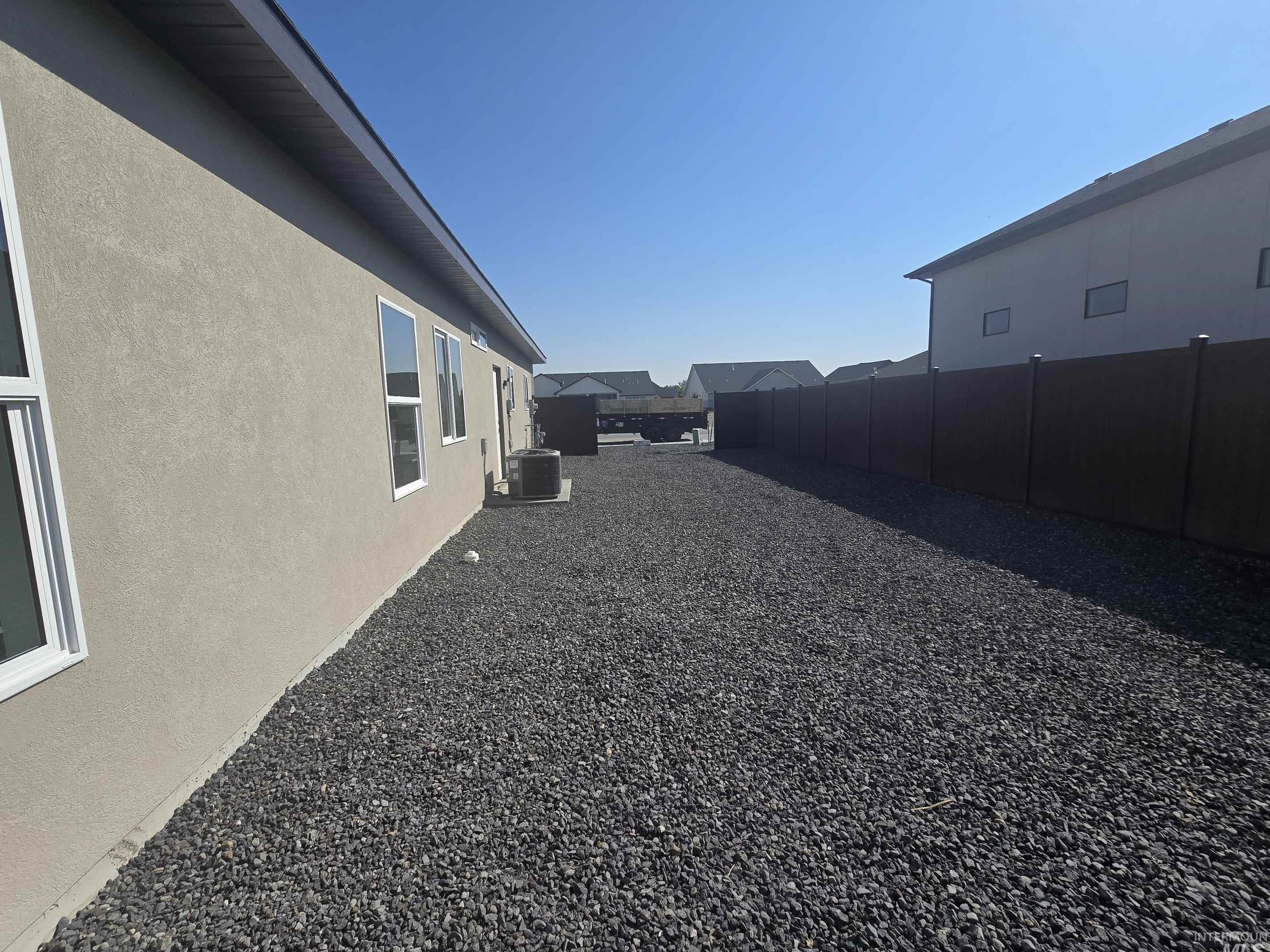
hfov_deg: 102.0
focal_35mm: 14
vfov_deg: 85.7
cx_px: 613
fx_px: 514
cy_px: 470
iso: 50
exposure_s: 1/3427
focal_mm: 2.2
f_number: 2.2
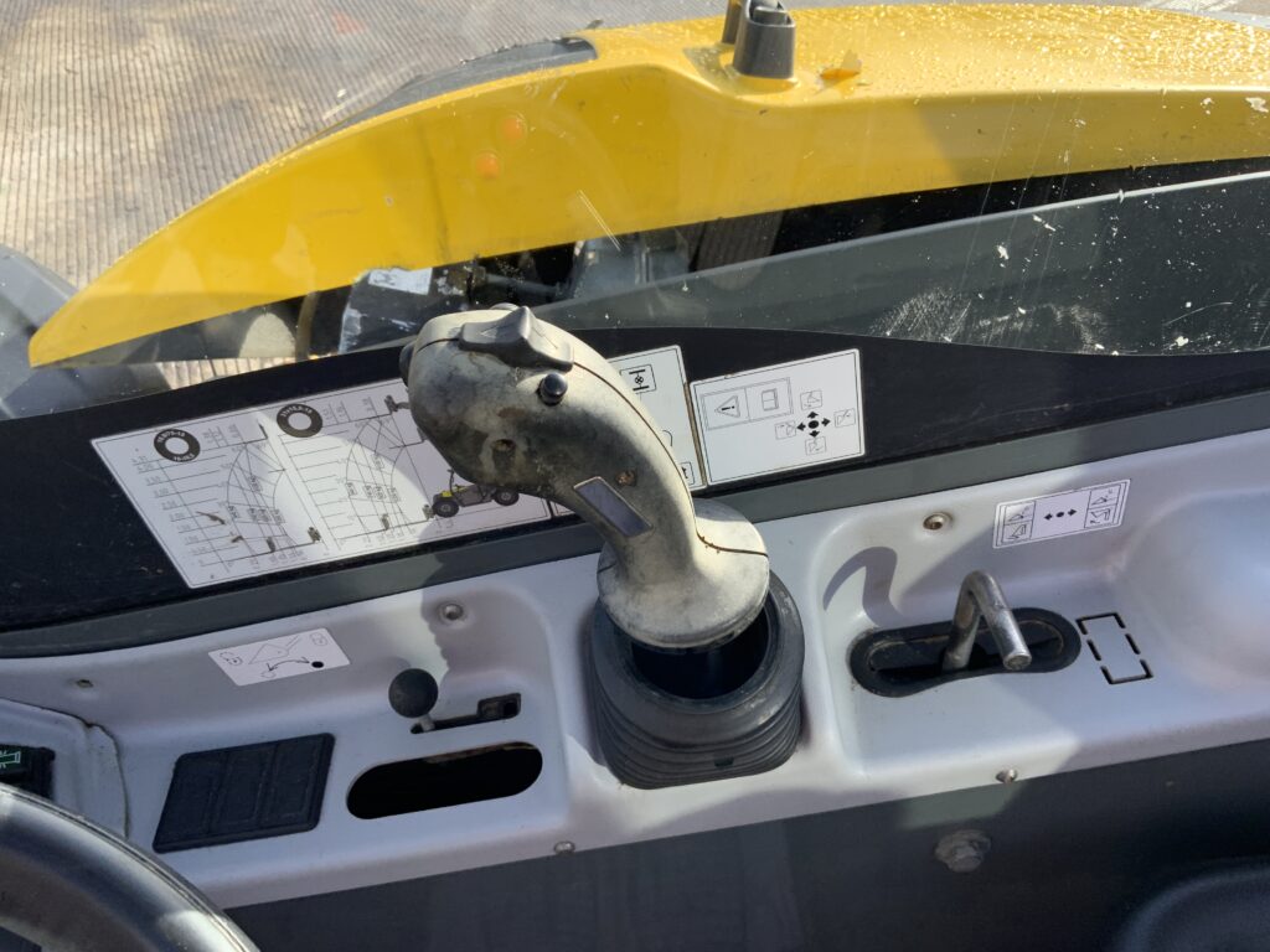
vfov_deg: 48.2
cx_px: 635
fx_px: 1064
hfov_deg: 61.7
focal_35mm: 29
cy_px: 476
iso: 16
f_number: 1.8
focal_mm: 3
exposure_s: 1/305
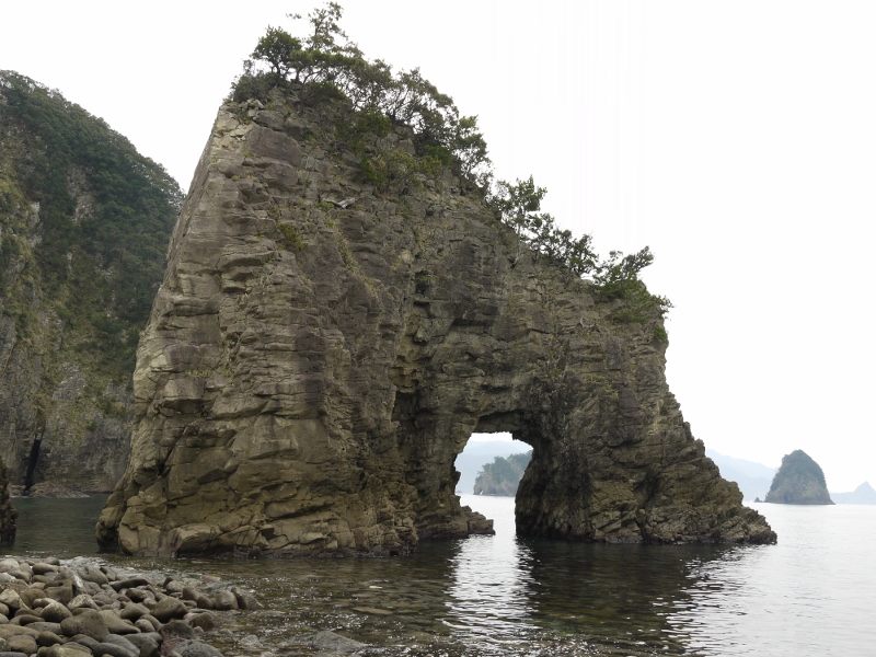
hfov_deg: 51.4
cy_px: 328
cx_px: 438
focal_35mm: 36
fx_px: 911
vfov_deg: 39.7
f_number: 10
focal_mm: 18
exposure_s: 1/100
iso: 200
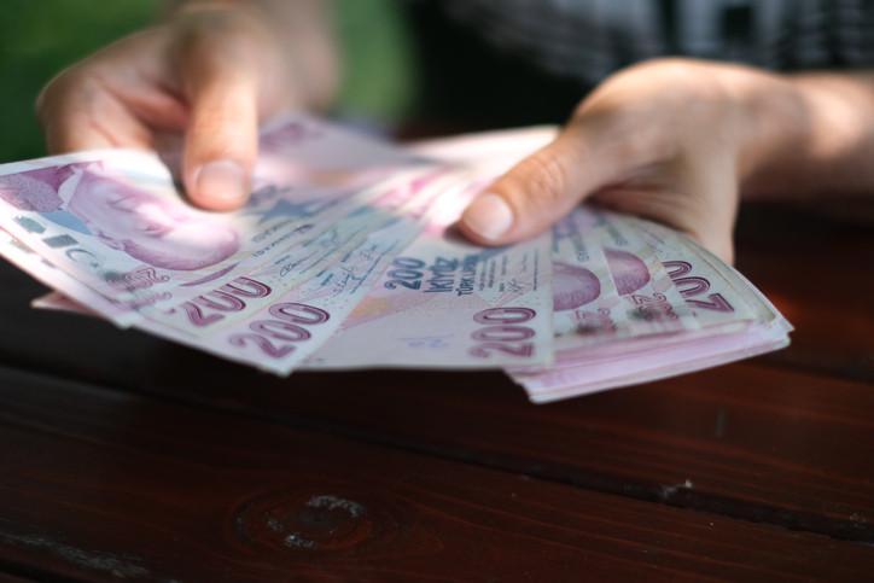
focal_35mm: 53
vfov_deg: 25.5
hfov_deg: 37.5
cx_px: 437
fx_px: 1287
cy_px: 292
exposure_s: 1/1900
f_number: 1.4
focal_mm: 35
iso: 160
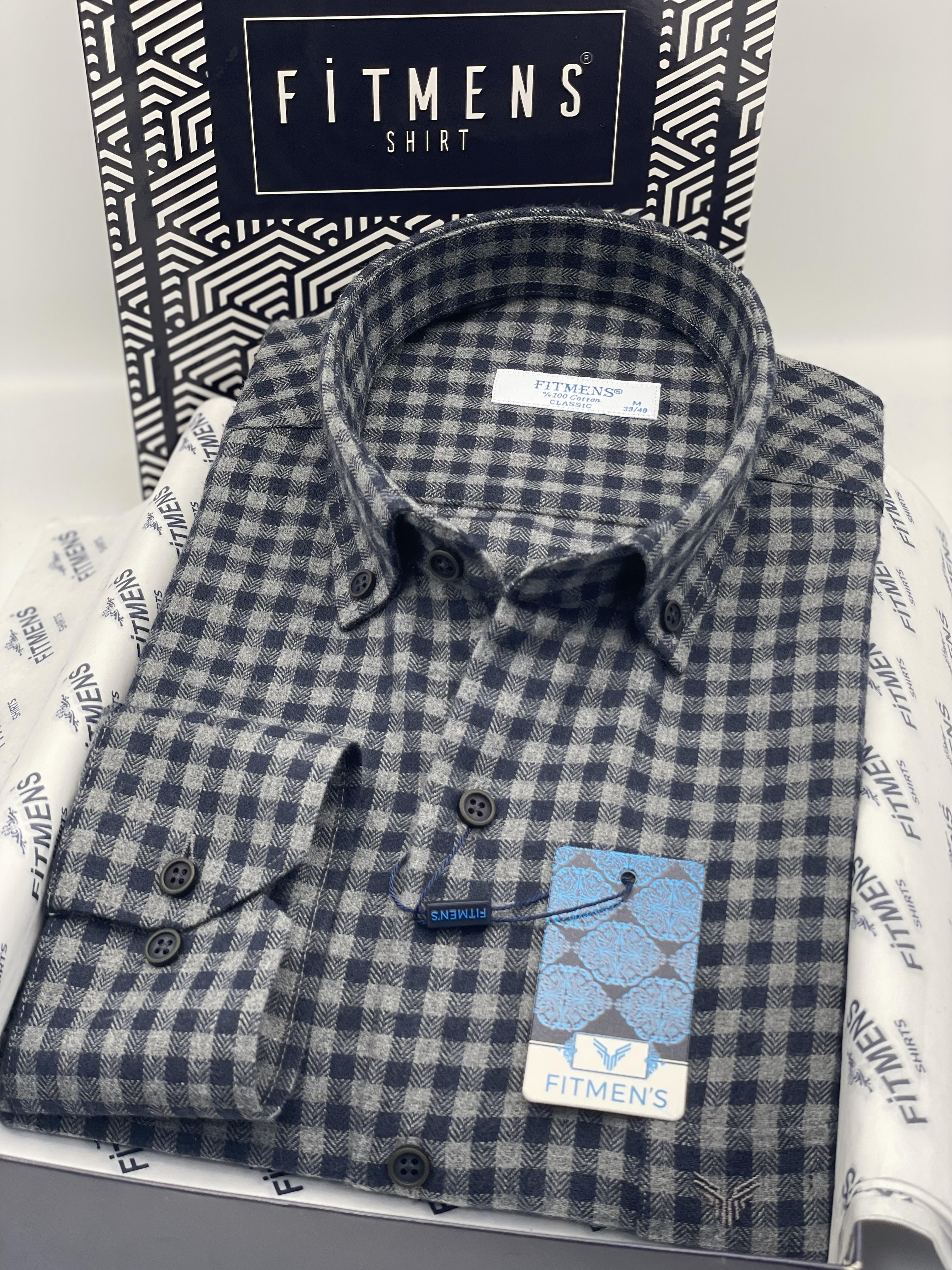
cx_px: 476
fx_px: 1907
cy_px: 635
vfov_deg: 36.8
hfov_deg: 28.0
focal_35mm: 52
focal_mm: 6
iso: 25
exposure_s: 1/100
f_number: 2
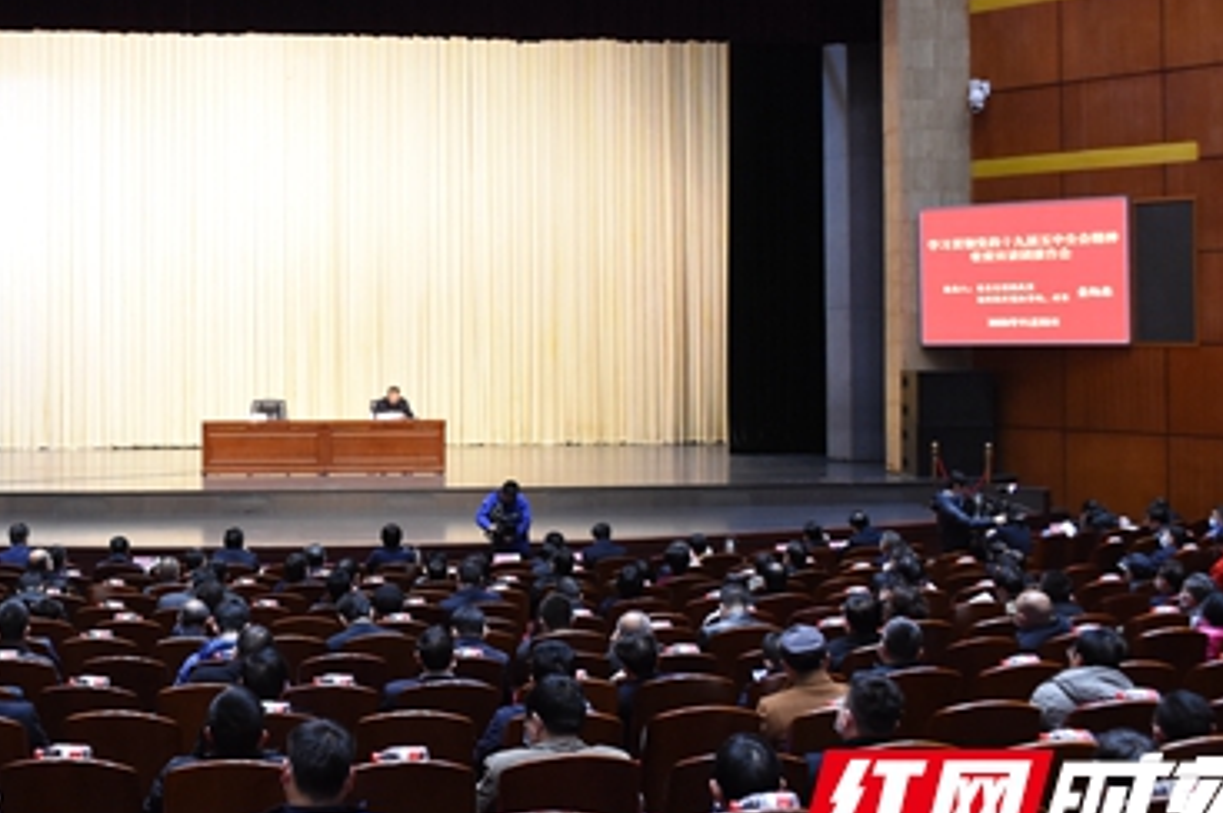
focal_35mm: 54
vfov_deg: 24.9
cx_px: 330
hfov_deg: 36.2
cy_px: 273
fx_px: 1833
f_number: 5.6
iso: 2000
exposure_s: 1/40
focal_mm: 22
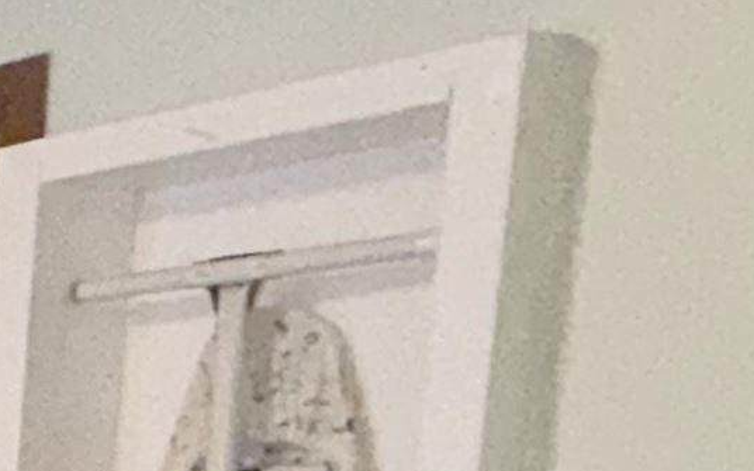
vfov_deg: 14.1
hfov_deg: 12.9
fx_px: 1747
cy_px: 762
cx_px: -1311
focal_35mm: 85
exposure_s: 1/60
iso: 160
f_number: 2.2
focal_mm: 2.22
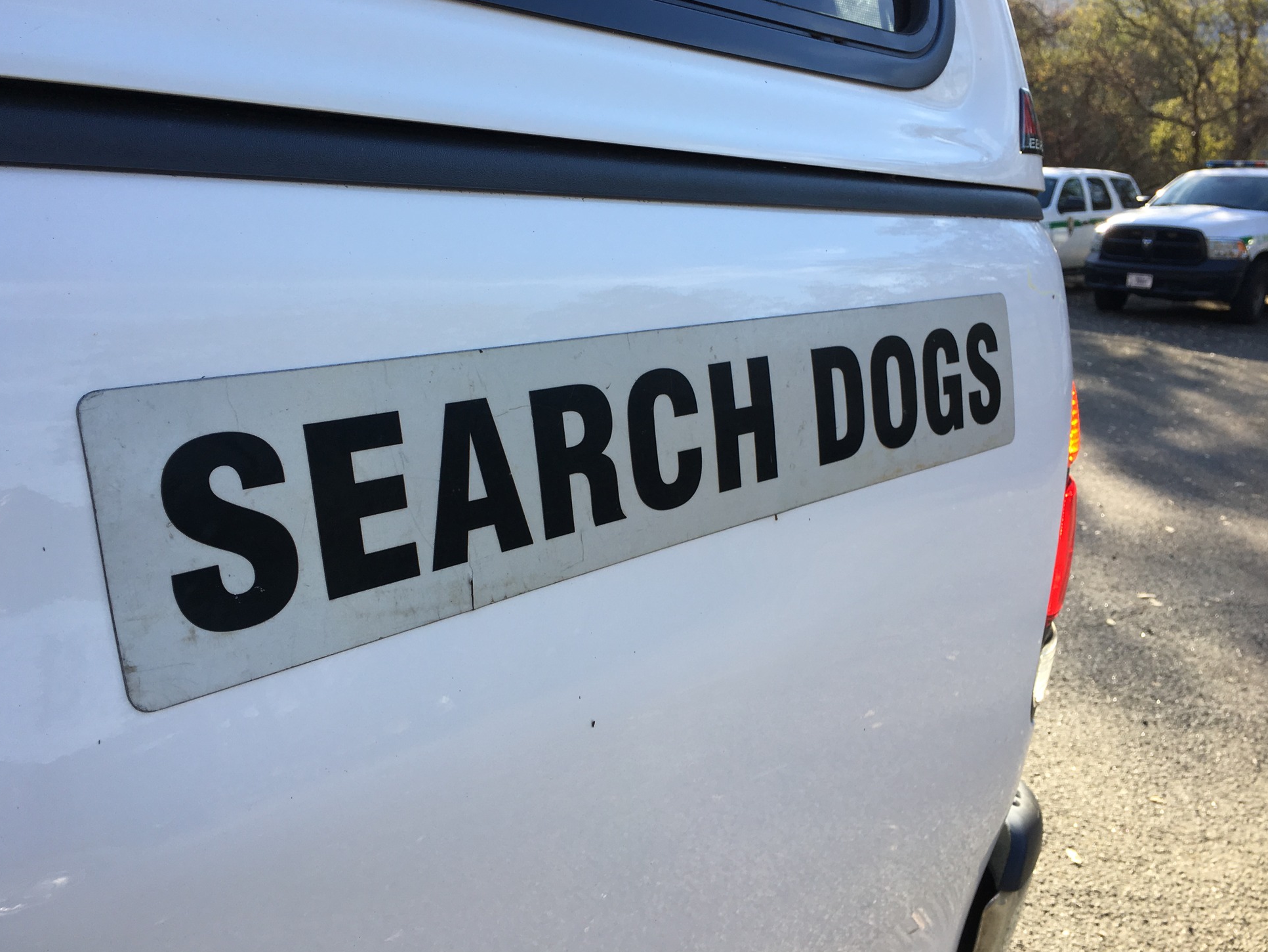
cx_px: 625
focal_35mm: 30
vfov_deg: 46.8
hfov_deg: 60.0
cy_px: 471
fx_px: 1099
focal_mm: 4.15
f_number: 2.2
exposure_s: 1/382
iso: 25
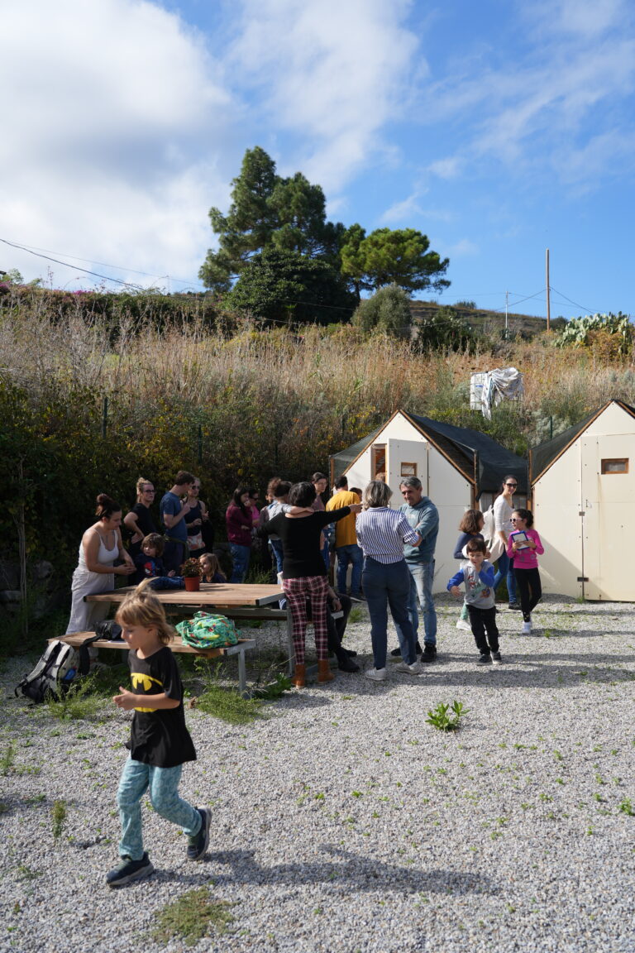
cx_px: 318
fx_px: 820
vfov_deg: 60.3
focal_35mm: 31
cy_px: 476
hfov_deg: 42.3
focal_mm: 31
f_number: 4
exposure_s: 1/800
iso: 100
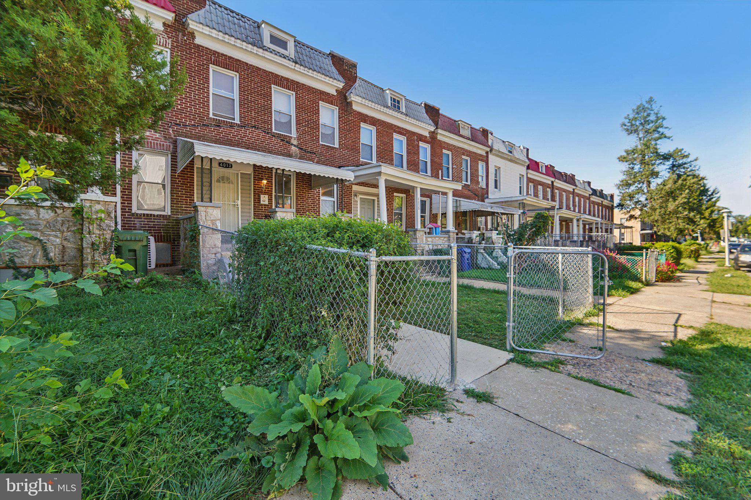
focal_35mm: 14
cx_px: 376
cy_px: 250
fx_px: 292
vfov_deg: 81.2
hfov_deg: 104.3
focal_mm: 14
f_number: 8
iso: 100
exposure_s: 1/50
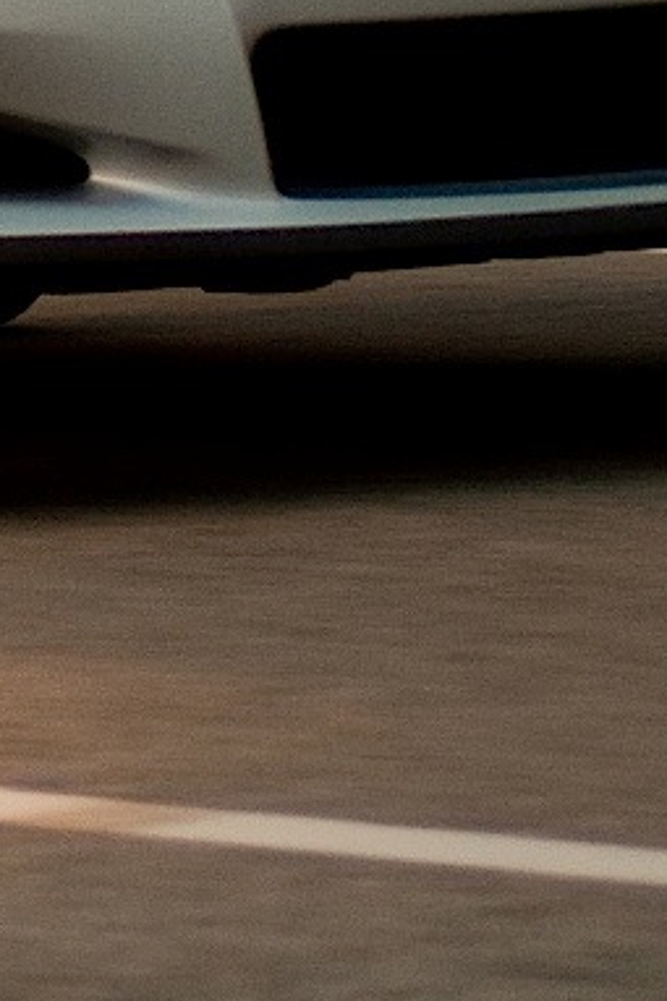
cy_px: -244
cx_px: -889
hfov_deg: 1.9
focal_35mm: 714
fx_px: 19846
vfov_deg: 2.9
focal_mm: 95
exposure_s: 1/160
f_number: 4.2
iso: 200
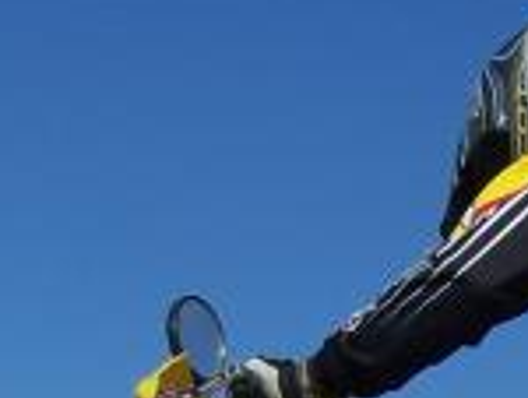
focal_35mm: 162
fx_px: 2475
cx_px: 465
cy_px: 764
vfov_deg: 8.7
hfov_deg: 12.1
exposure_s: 1/750
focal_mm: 6.3
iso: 80
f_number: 5.6
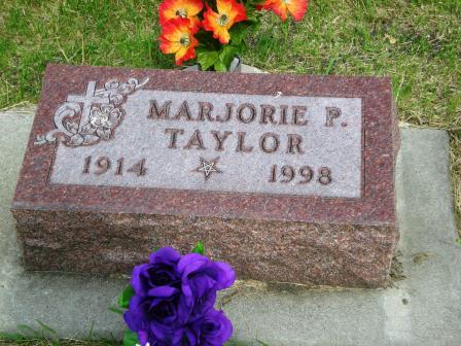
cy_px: 173
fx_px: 985
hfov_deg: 26.3
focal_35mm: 74
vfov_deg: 19.9
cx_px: 230
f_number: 4.6
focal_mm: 12.3
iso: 50
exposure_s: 1/200
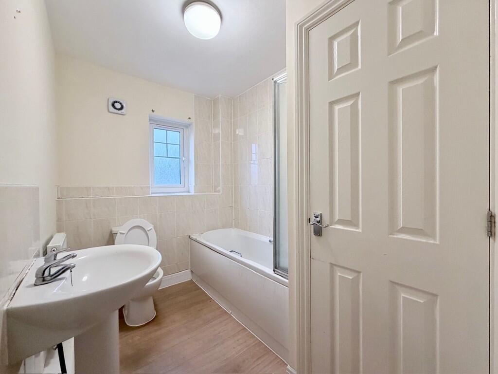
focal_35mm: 14
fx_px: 201
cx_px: 249
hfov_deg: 102.1
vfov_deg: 85.7
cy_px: 187
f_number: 2.2
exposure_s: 1/100
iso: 320
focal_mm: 2.22
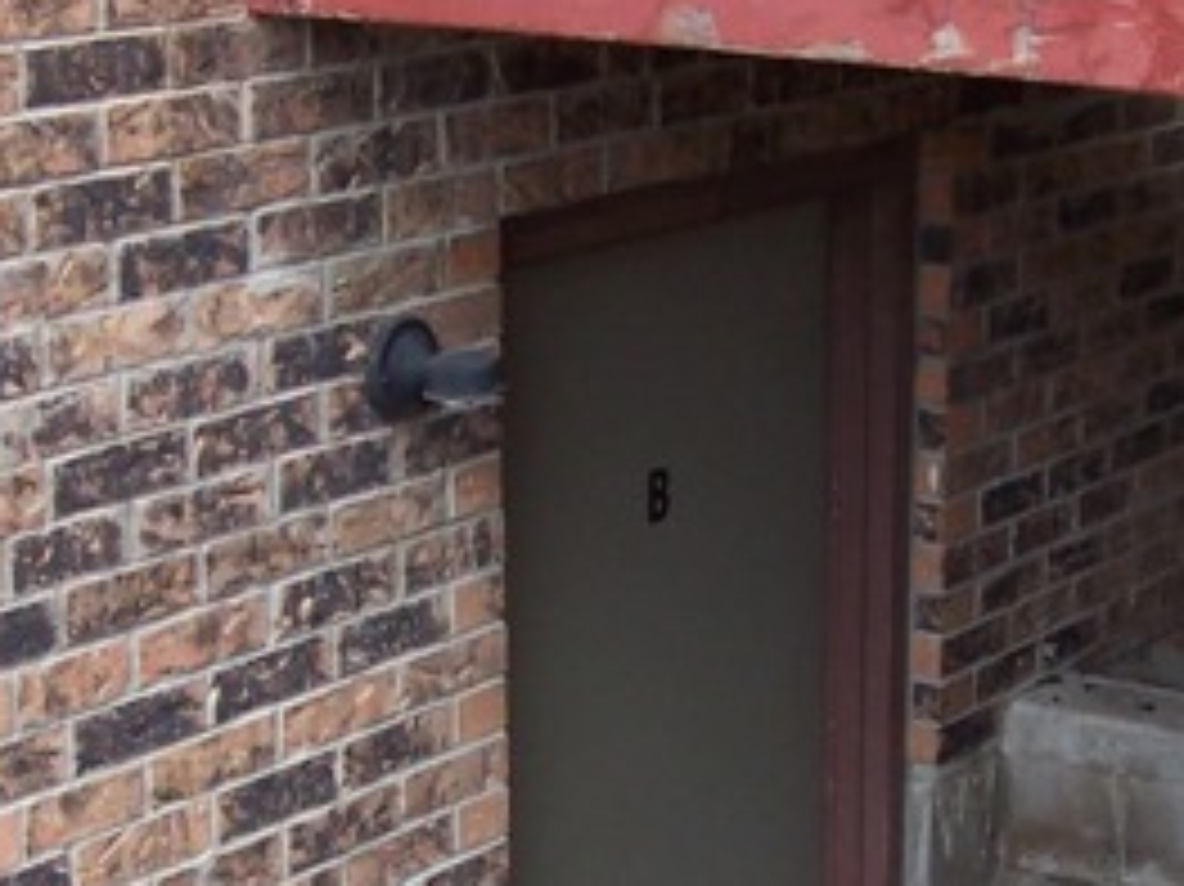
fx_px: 3077
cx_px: 698
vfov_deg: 16.3
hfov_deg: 21.8
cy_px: 634
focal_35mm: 90
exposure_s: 1/125
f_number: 2.8
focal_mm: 5.6
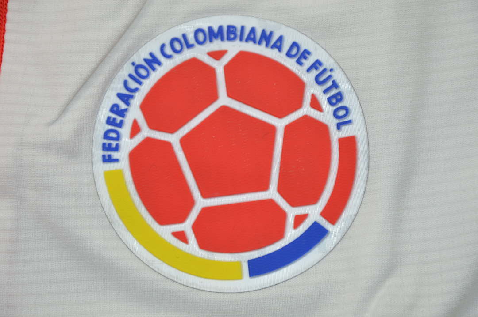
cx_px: 239
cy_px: 158
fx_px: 2089
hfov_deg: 13.1
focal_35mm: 158
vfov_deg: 8.7
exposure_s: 1/200
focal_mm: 105
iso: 400
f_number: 8
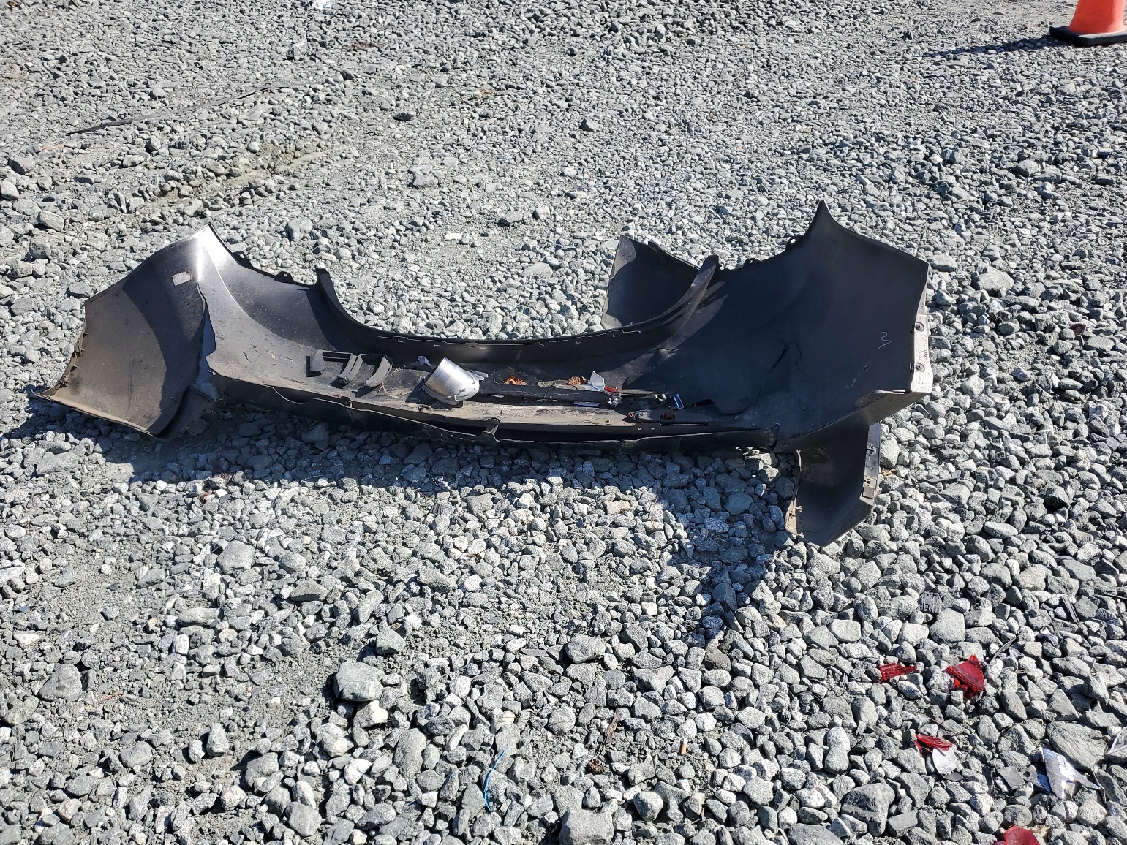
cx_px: 548
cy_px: 432
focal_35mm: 27
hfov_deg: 65.3
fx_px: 879
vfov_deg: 51.4
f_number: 1.5
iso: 50
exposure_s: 1/3333
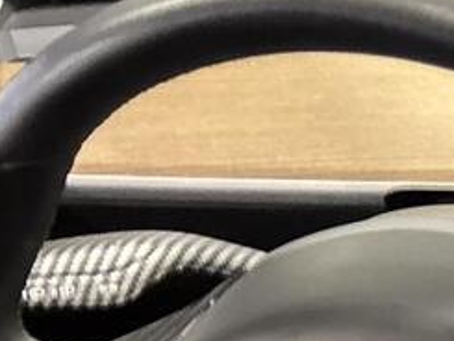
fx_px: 2008
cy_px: 802
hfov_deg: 10.3
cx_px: 1238
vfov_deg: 8.8
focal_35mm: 153
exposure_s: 1/30
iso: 640
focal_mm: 5.96
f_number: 1.6
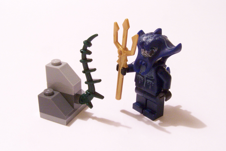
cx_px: 115
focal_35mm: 43
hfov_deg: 45.4
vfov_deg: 31.2
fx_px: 270
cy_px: 74
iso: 400
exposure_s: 1/2
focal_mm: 6.7
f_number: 8
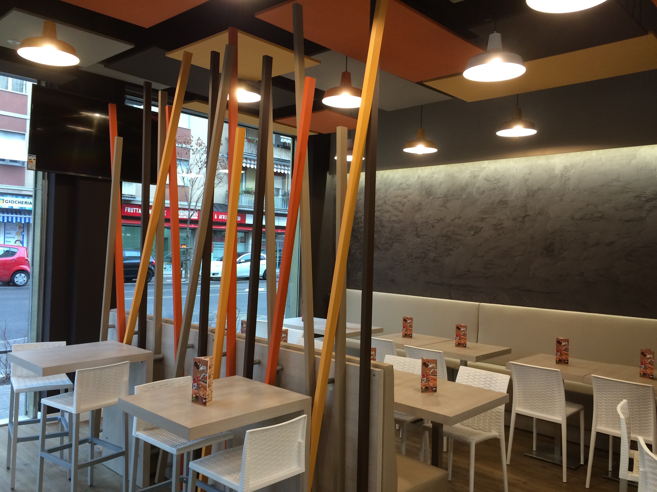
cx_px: 328
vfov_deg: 48.2
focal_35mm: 29
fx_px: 550
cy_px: 246
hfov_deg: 61.7
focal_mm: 4.15
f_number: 2.2
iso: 125
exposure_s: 1/33
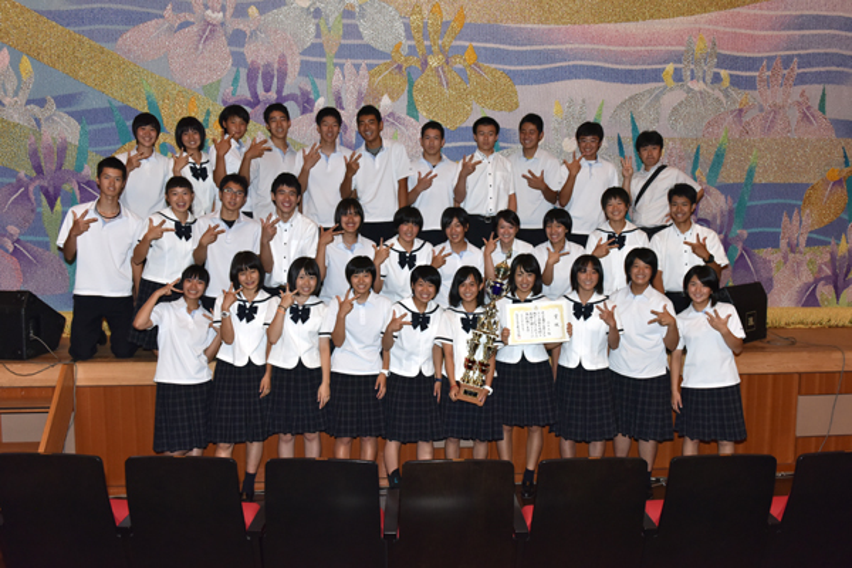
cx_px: 426
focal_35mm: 31
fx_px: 734
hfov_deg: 60.3
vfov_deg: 42.3
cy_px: 284
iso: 1600
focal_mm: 31
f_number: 6.3
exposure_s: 1/250
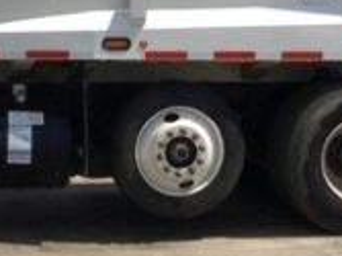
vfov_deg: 10.0
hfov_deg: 13.3
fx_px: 1451
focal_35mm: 147
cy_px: 23
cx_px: 45
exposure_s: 1/2288
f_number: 2.4
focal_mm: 3.3
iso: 32
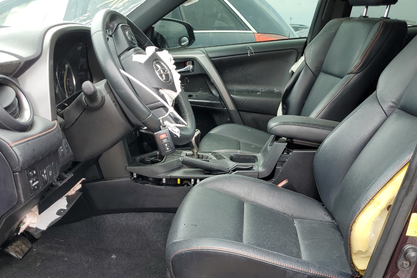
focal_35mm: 31
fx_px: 359
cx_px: 217
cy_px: 177
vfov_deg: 41.9
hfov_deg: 60.3
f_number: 1.5
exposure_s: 1/208
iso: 50
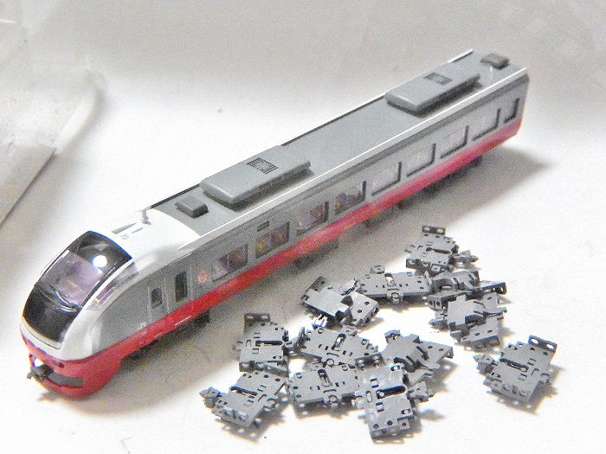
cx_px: 303
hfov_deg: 37.5
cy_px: 227
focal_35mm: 51
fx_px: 893
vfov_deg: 28.6
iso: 3200
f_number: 4.5
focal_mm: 9.2
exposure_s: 1/100
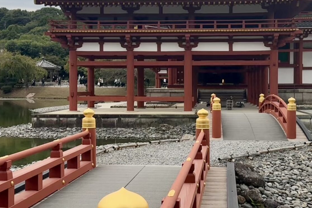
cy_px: 92
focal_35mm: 57
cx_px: 175
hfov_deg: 35.0
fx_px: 494
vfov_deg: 23.8
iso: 80
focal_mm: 6.76
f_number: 1.78
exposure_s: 1/1076
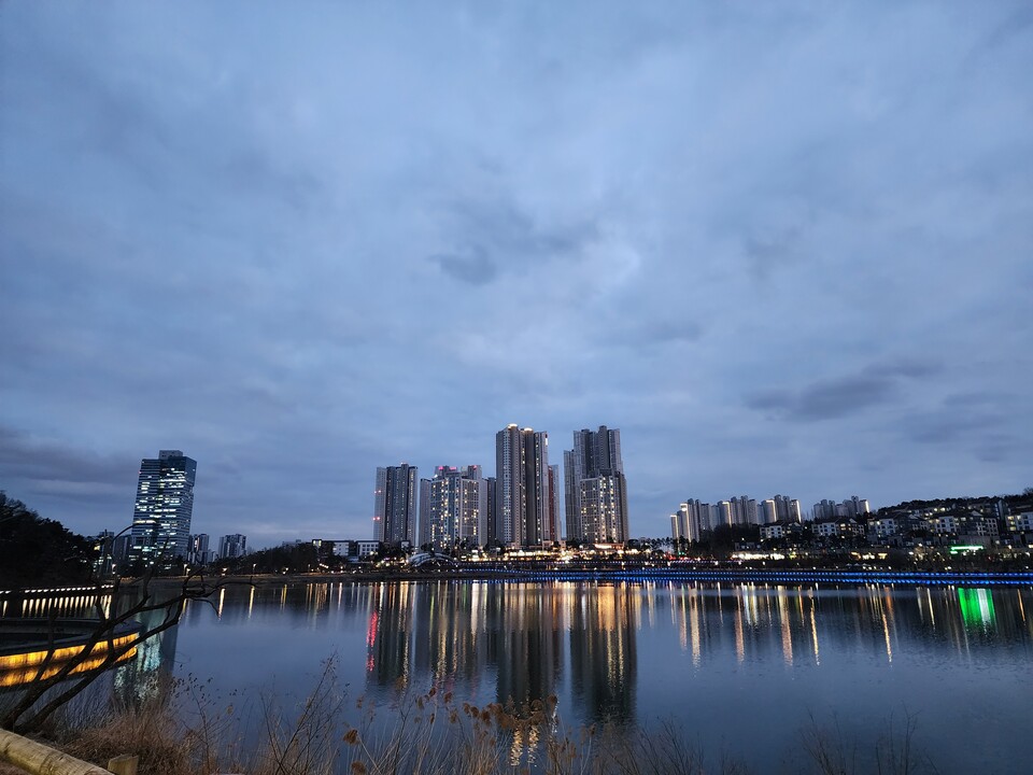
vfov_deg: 58.9
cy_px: 388
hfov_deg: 73.9
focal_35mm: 23
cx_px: 516
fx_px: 686
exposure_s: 1/40
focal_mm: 6.4
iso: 640
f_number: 1.8
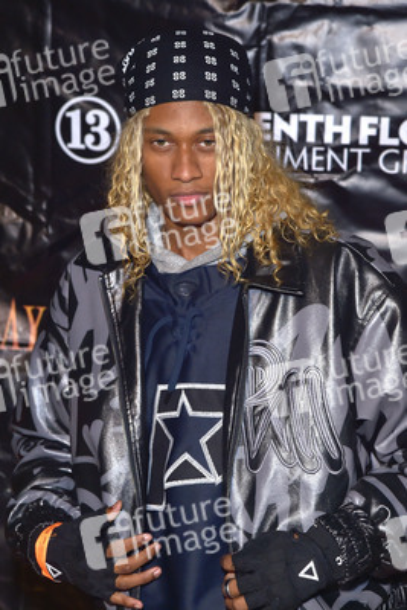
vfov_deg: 19.4
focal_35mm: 105
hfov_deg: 13.1
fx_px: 1779
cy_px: 305
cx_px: 204
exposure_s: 1/250
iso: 640
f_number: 6.3
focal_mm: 105
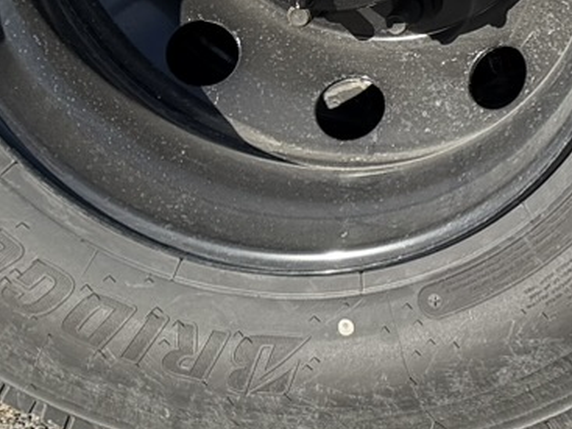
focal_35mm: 134
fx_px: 2214
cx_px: 1035
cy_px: -53
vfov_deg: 10.9
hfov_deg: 13.2
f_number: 1.78
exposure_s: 1/2907
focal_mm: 6.76
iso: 80
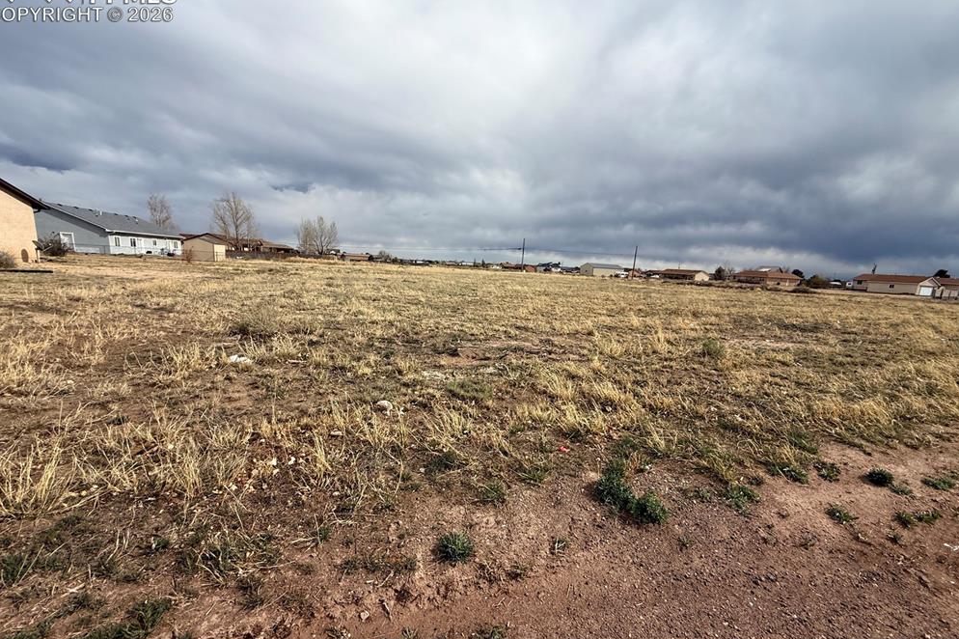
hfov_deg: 100.4
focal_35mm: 15
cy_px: 338
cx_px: 478
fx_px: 399
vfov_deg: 77.2
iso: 50
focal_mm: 2.22
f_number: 2.2
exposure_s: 1/2506
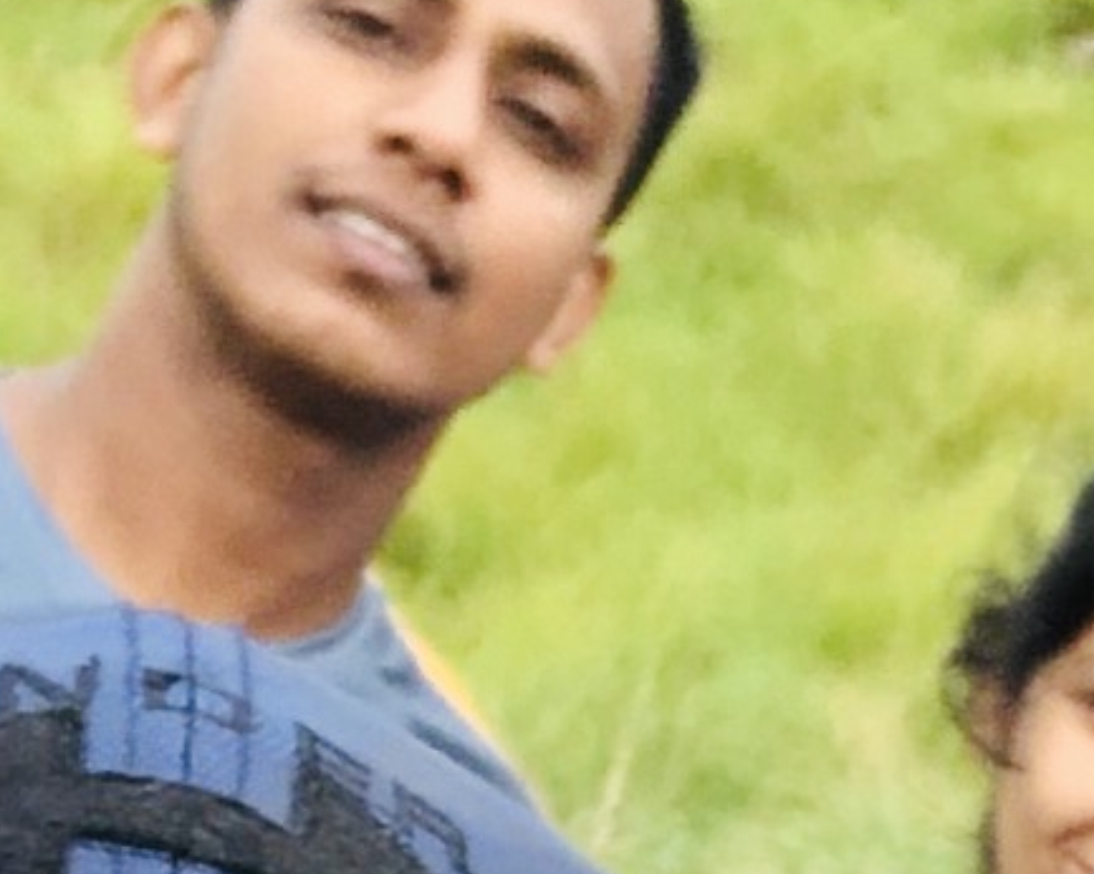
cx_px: 990
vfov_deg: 6.5
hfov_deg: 8.6
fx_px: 7217
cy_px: 2246
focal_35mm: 223
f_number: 2.2
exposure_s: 1/120
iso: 32
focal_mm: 2.87
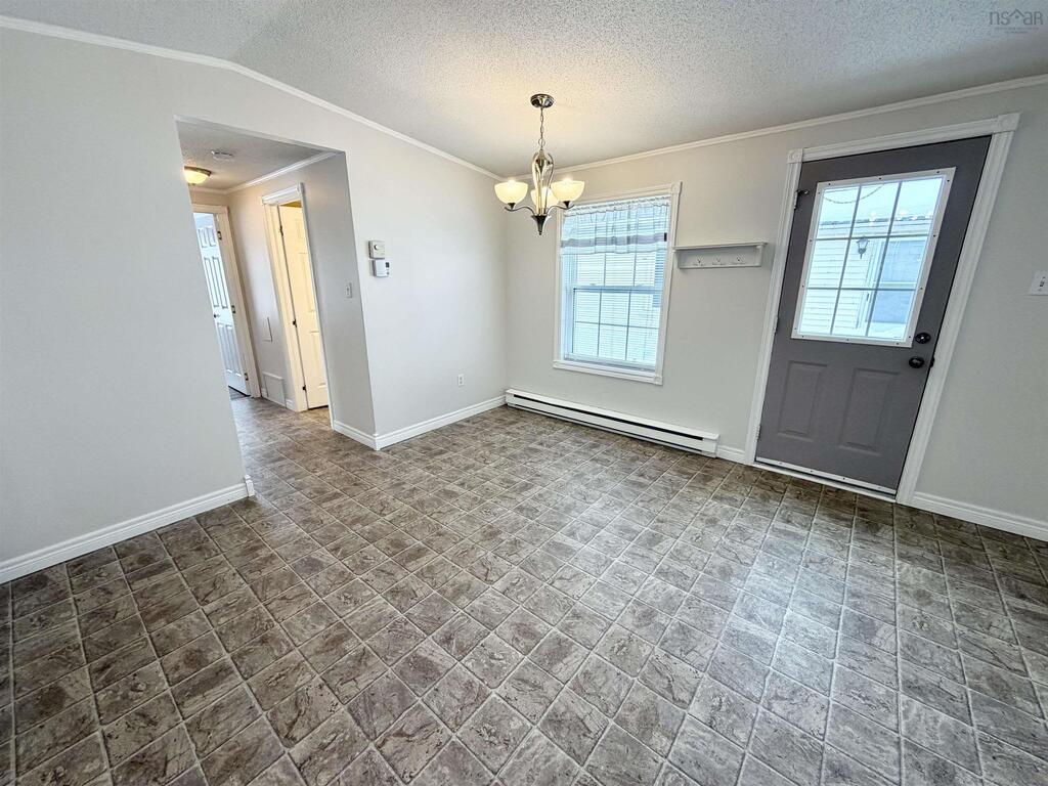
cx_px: 524
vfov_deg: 85.7
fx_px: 424
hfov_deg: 102.1
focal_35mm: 14
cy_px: 393
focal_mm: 2.22
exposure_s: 1/120
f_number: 2.2
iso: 125
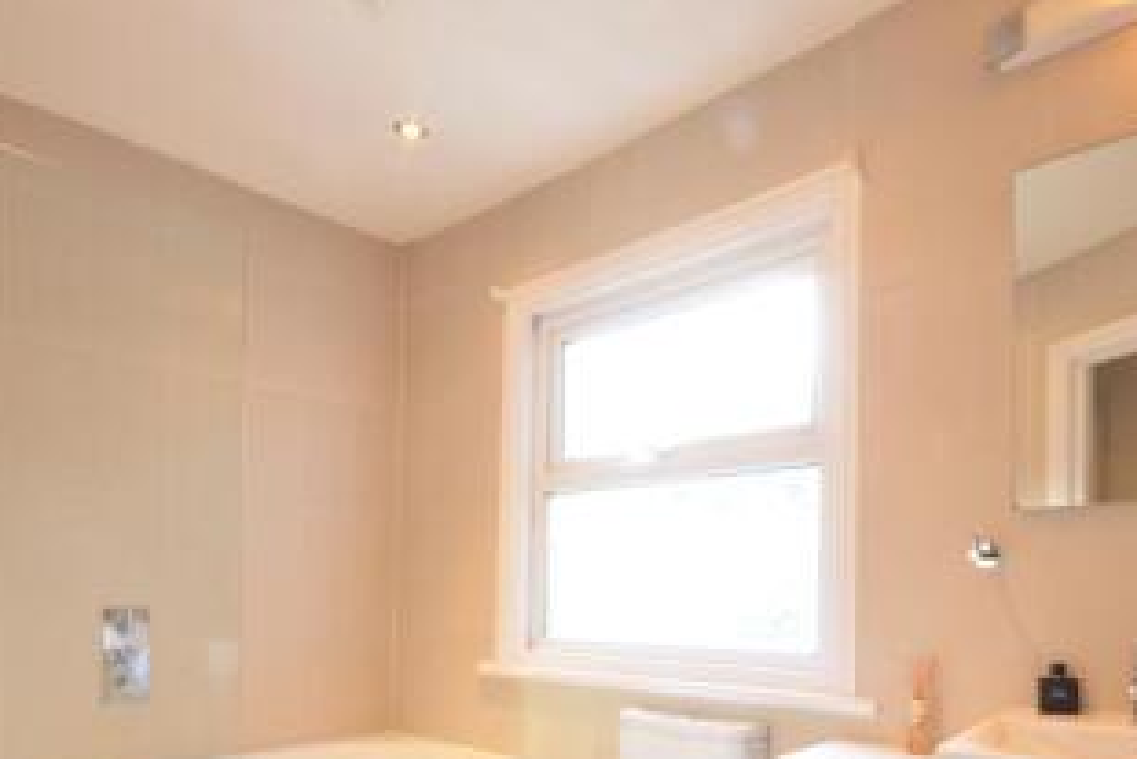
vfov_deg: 52.6
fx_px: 727
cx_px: 613
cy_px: 574
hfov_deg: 75.9
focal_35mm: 23
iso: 100
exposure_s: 4
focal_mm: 10
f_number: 16
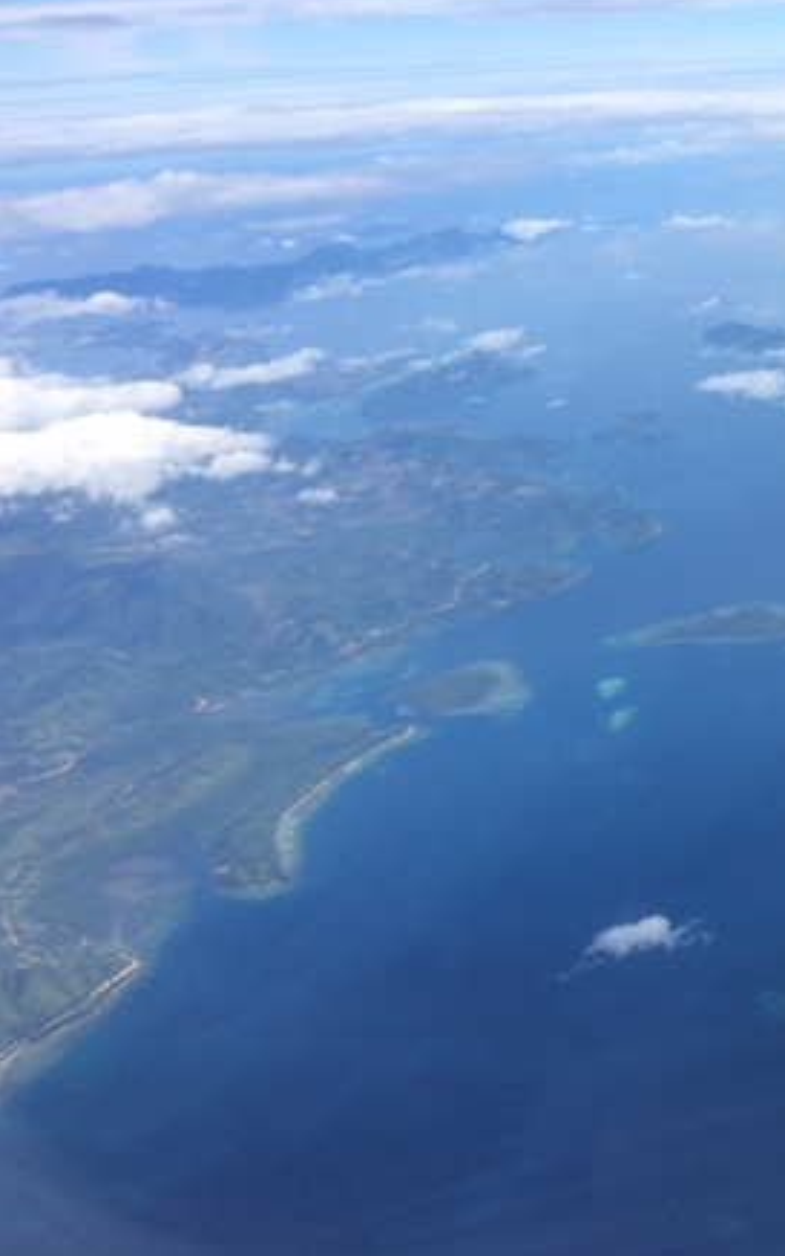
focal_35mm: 45
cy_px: 601
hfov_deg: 26.3
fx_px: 1541
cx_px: 868
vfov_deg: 44.4
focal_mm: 4.15
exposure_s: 1/1642
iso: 32
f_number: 2.2
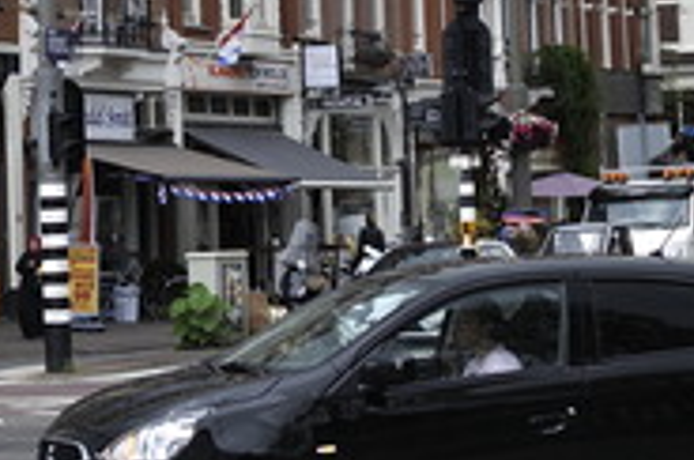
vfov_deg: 7.7
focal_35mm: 174
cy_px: -270
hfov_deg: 11.3
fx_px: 3342
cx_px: -426
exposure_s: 1/500
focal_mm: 35
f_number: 5
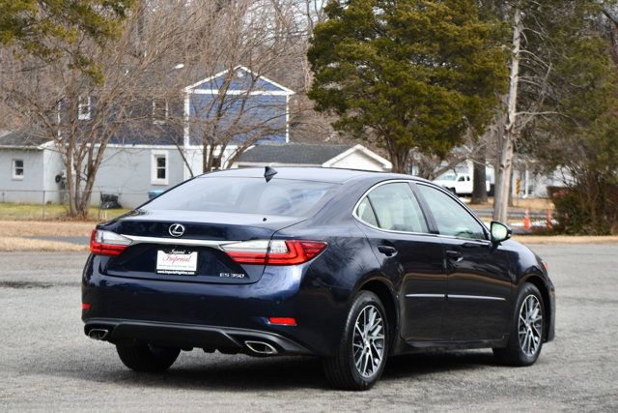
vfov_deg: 11.2
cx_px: 309
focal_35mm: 123
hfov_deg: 16.6
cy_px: 206
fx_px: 2112
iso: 100
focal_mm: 82
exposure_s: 1/250
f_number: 8
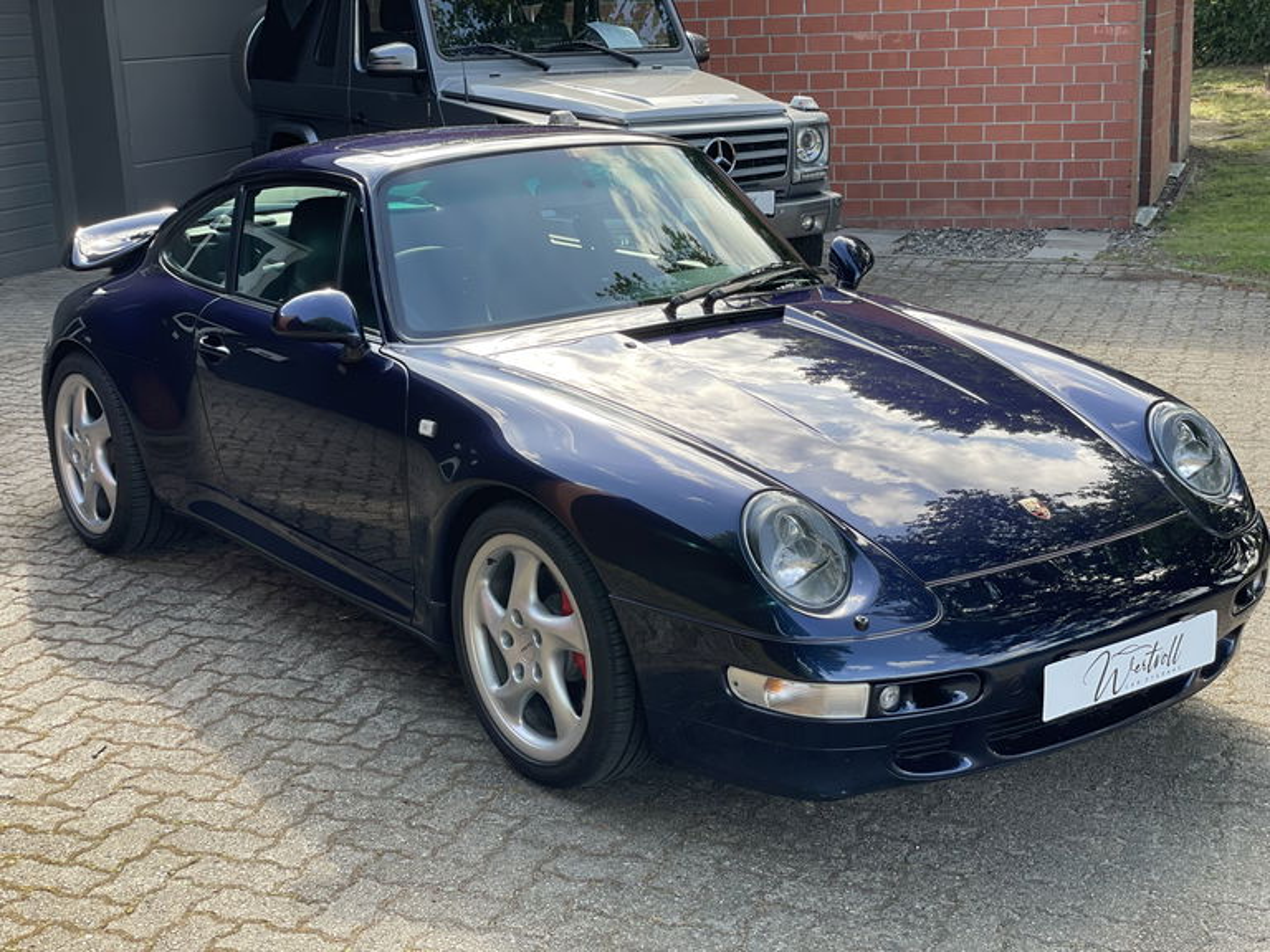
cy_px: 476
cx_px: 635
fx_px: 1908
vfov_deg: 28.0
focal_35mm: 52
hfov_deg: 36.8
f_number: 2
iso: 25
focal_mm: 6
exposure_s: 1/225
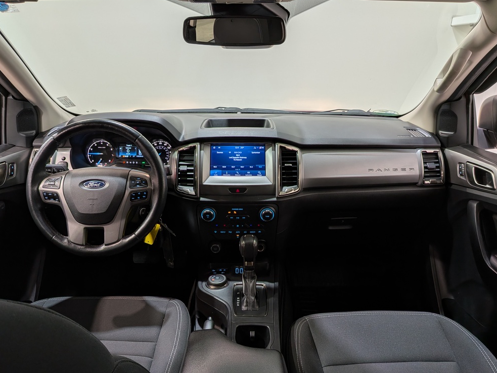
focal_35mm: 25
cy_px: 187
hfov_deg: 69.4
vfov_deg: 54.9
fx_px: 359
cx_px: 248
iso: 27
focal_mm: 4.53
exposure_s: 1/119
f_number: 1.7
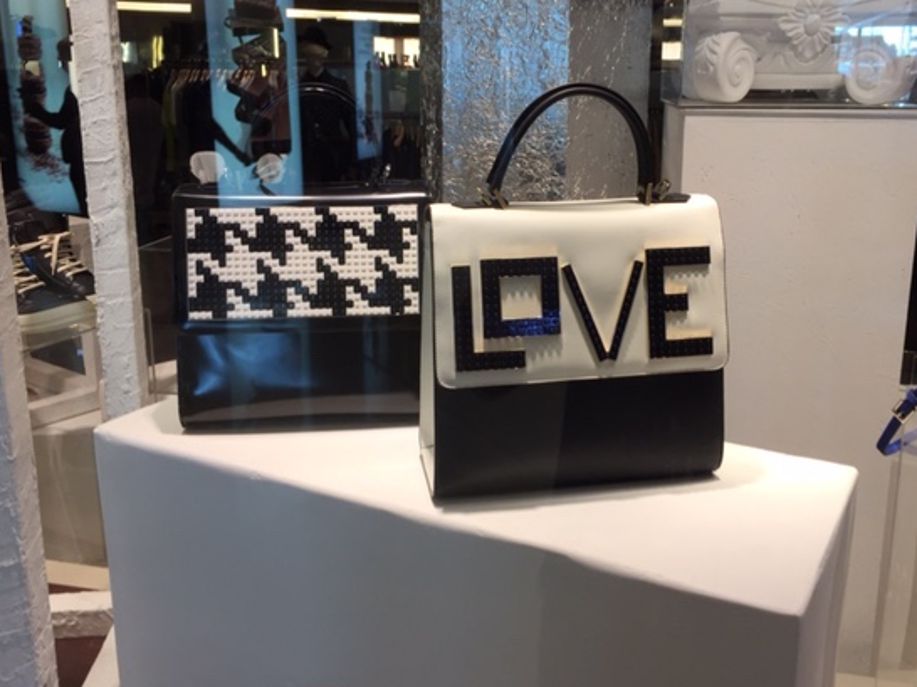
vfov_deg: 41.7
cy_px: 296
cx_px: 512
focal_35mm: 34
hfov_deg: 53.8
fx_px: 900
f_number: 2.2
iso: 40
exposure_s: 1/60
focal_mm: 4.15
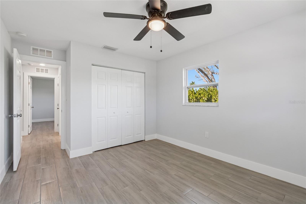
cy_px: 102
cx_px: 153
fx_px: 127
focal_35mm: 15
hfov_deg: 100.4
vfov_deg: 77.3
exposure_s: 1/80
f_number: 7.1
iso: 640
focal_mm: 10
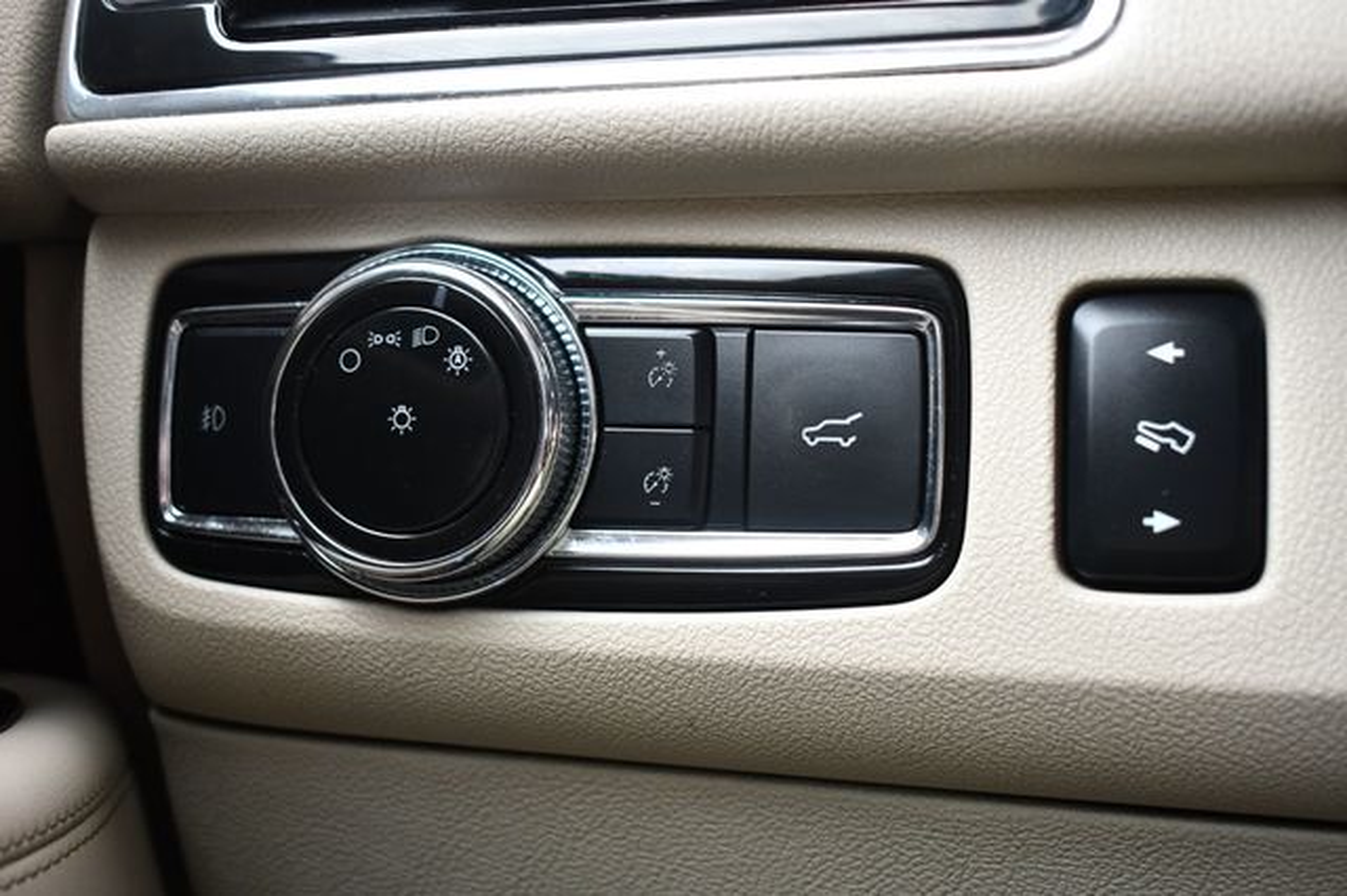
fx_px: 1720
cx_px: 674
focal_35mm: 46
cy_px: 448
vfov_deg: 29.2
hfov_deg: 42.8
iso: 1100
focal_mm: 31
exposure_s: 1/125
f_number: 4.2
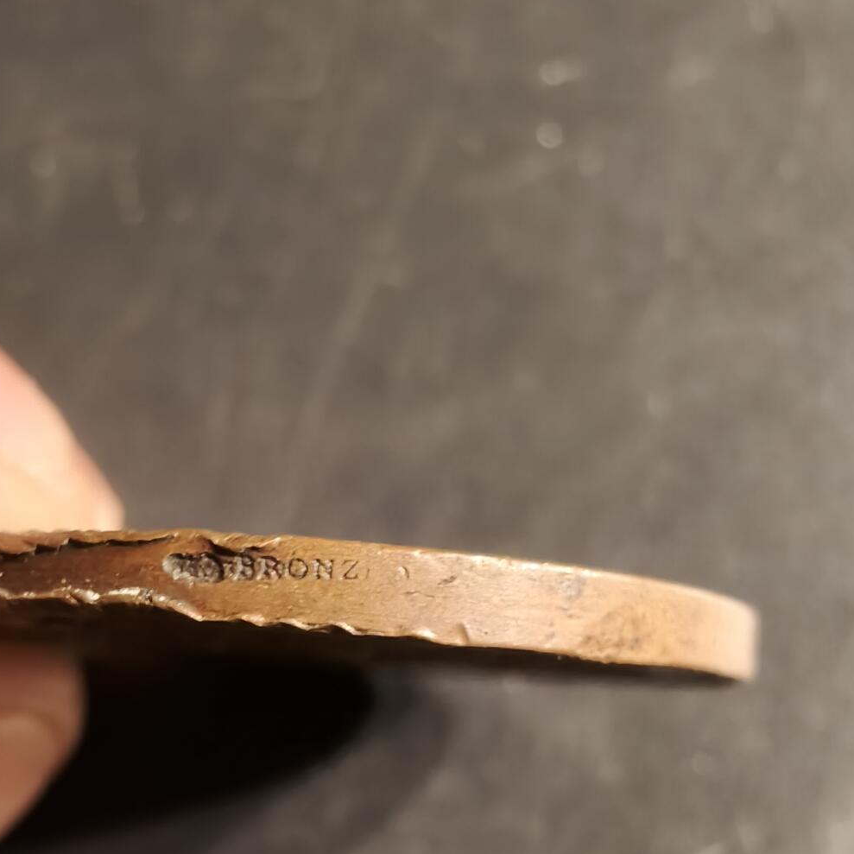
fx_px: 1033
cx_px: 294
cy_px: 687
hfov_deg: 44.4
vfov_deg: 42.8
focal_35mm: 37
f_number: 2
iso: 250
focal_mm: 2.32
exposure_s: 1/50
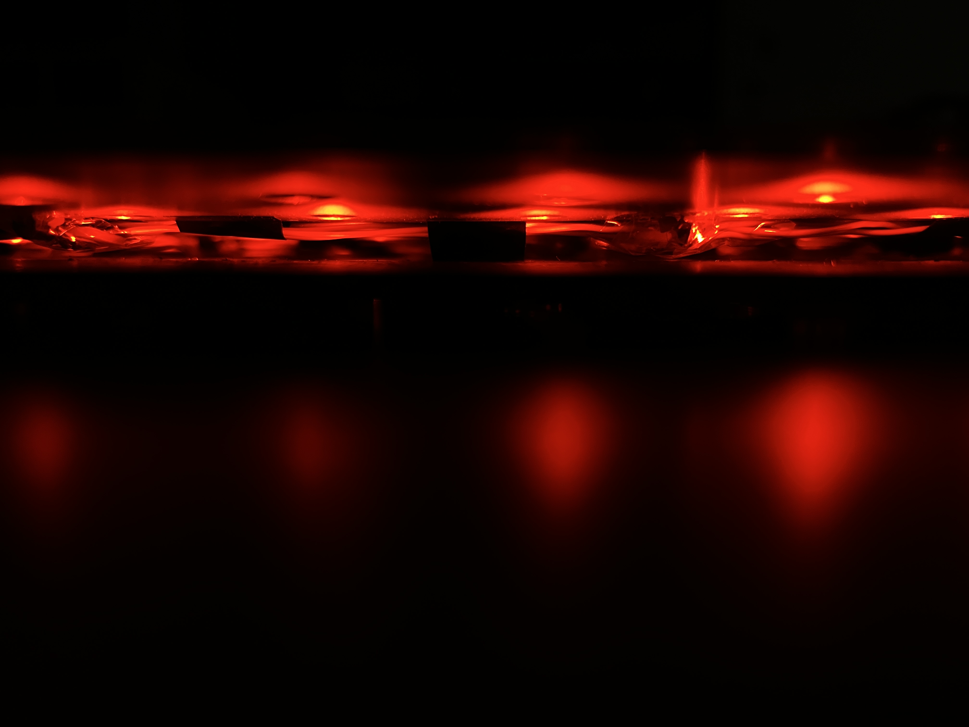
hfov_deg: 67.3
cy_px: 364
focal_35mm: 26
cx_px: 484
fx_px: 728
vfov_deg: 53.1
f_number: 1.5
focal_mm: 5.7
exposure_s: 1/50
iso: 200
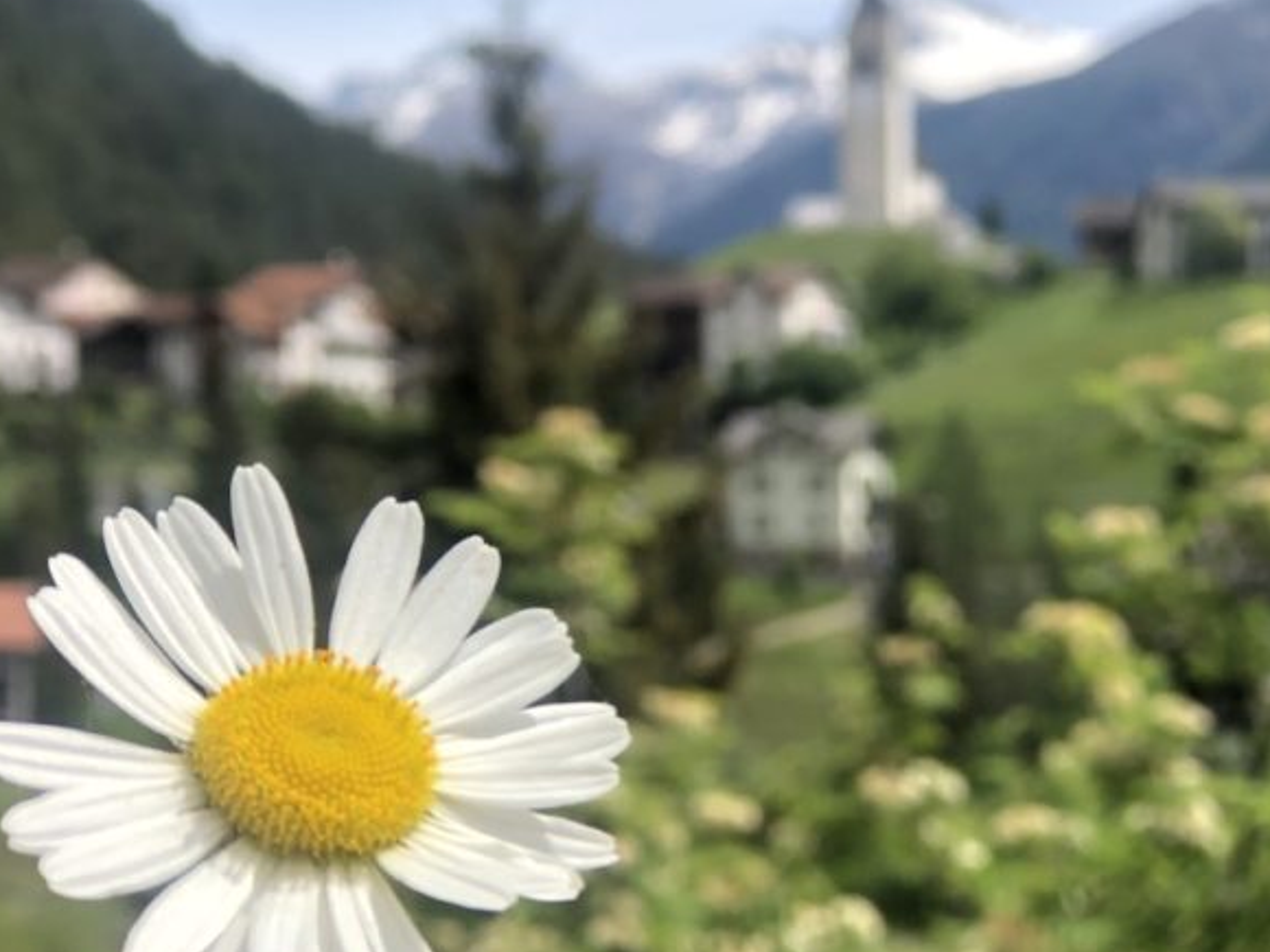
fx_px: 4109
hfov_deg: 17.6
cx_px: 769
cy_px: 480
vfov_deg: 13.2
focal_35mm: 112
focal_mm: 6.6
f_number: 2.8
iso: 20
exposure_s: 1/585
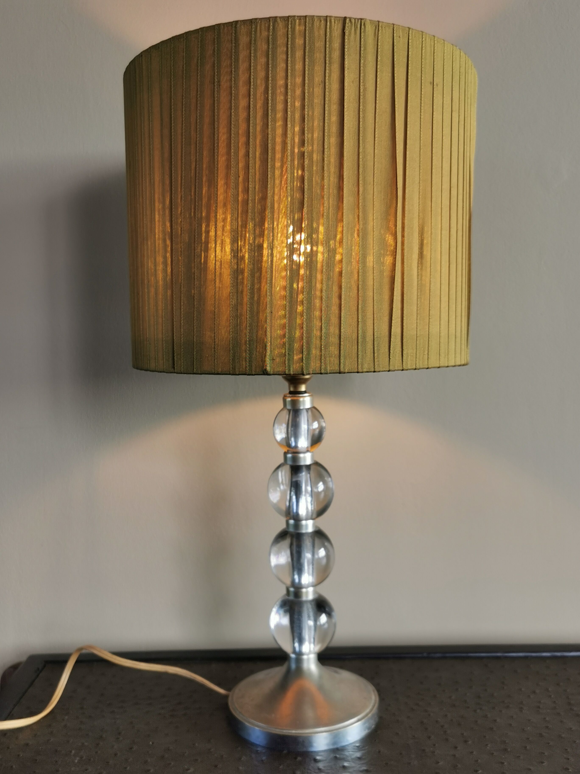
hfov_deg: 40.7
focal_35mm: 35
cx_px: 290
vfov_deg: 52.6
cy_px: 387
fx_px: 782
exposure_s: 1/138
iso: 50
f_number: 1.6
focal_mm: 5.56
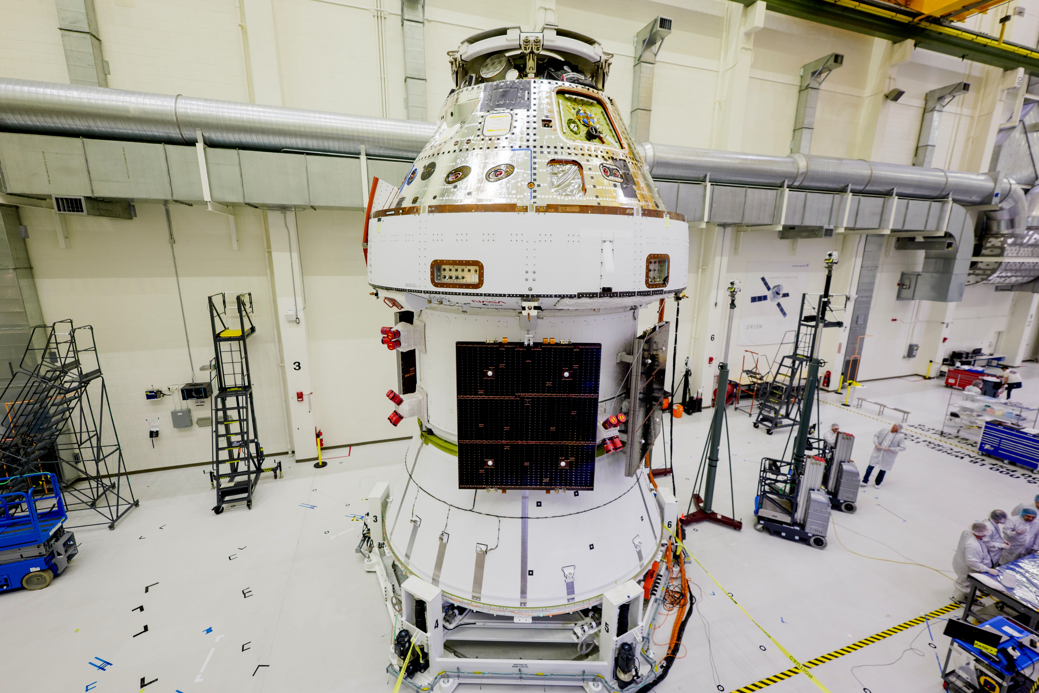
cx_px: 520
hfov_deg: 104.3
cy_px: 346
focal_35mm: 14
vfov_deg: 81.2
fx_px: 404
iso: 800
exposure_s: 1/160
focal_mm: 14
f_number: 3.2
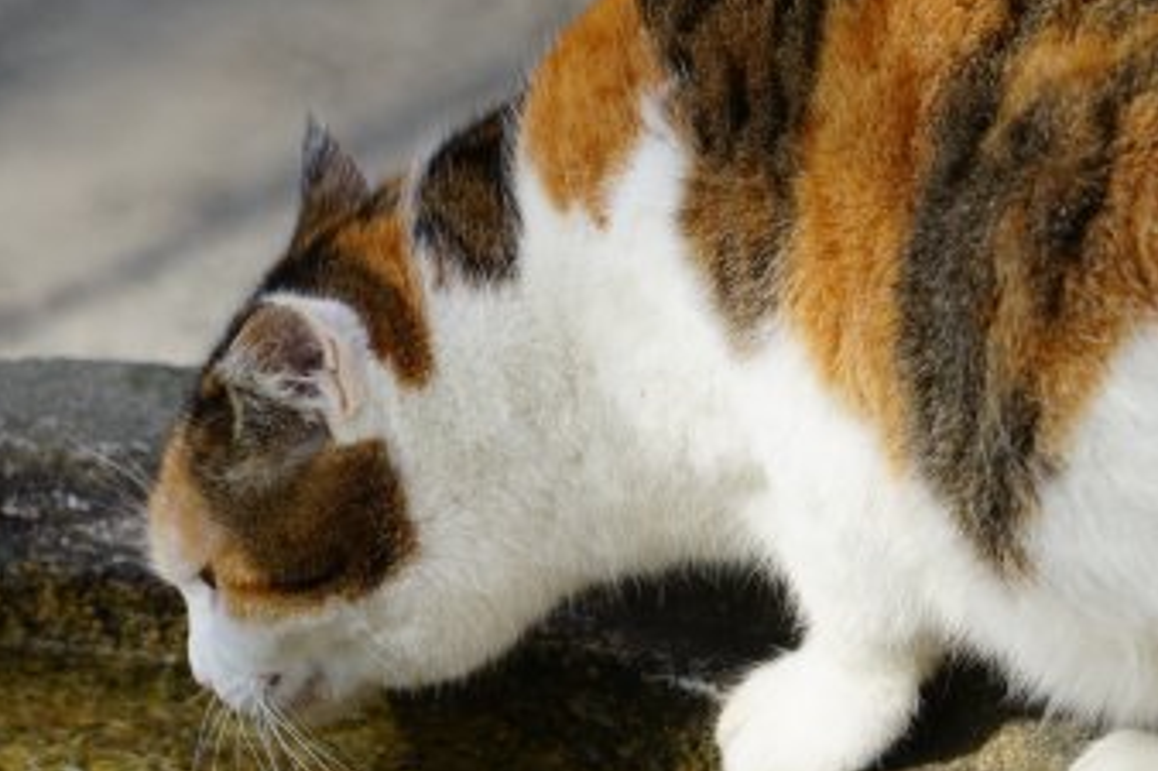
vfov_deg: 3.2
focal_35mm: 435
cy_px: 493
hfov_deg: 4.7
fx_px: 13985
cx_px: 538
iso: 320
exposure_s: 1/250
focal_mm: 240
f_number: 8
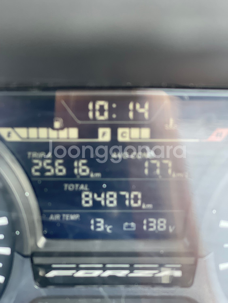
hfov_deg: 22.9
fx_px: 562
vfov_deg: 30.3
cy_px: 152
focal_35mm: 64
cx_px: 114
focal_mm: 7.5
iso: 125
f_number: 2.2
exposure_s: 1/121
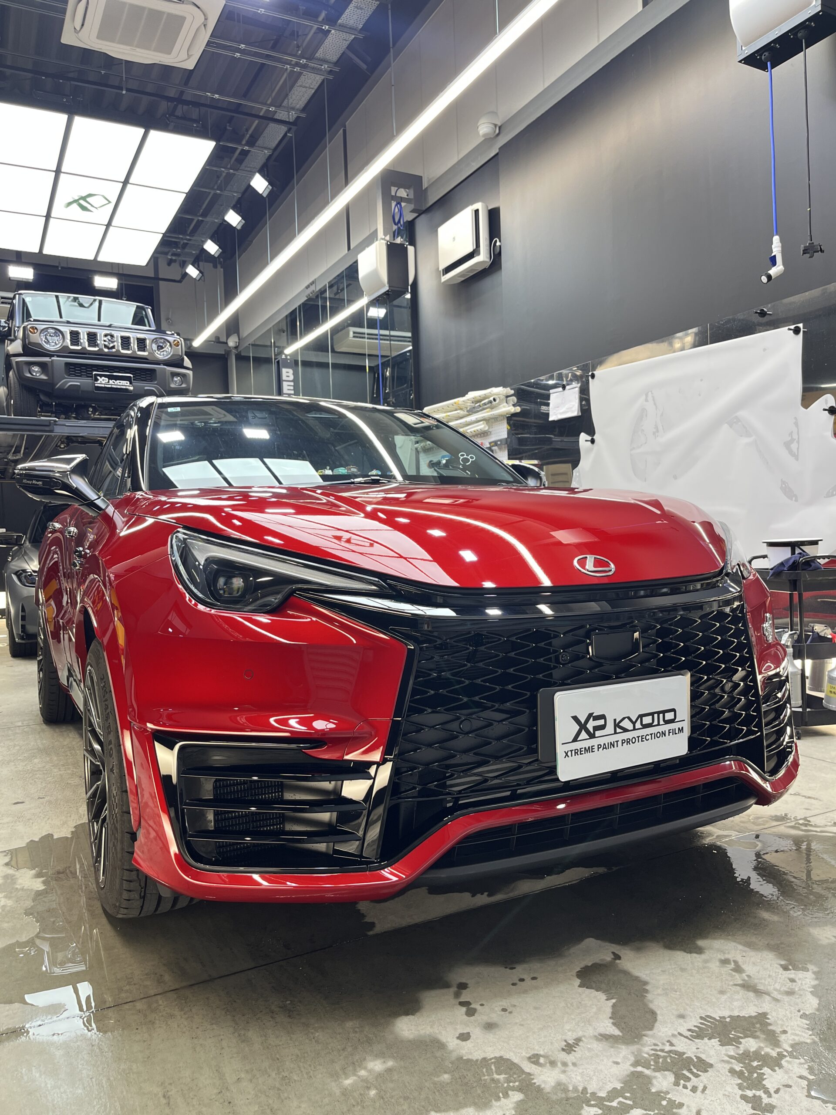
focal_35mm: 26
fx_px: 837
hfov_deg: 53.1
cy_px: 558
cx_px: 418
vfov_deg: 67.3
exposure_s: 1/60
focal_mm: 5.1
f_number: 1.6
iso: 64
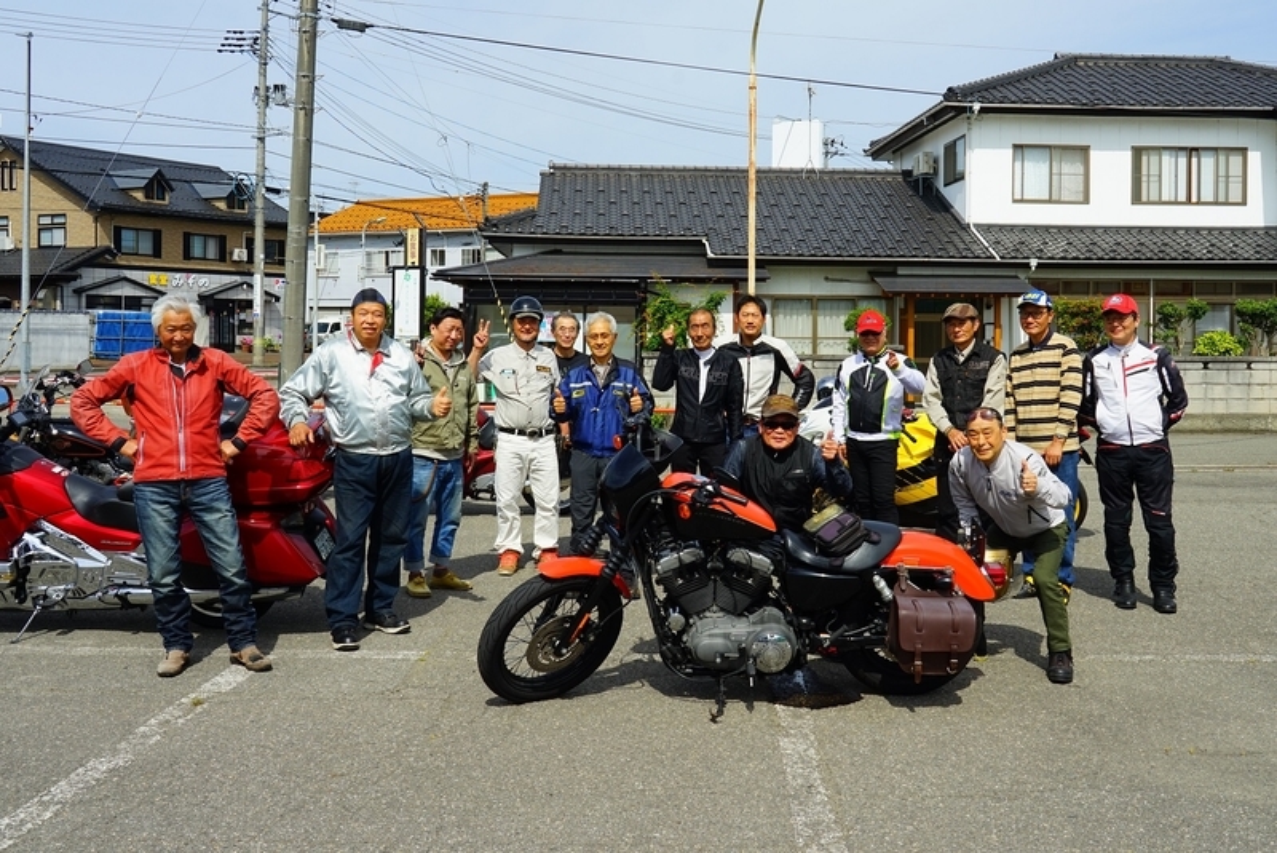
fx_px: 1029
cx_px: 638
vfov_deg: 45.0
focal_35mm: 29
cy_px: 426
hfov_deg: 63.6
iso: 100
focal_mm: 29
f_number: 11
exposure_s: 1/200
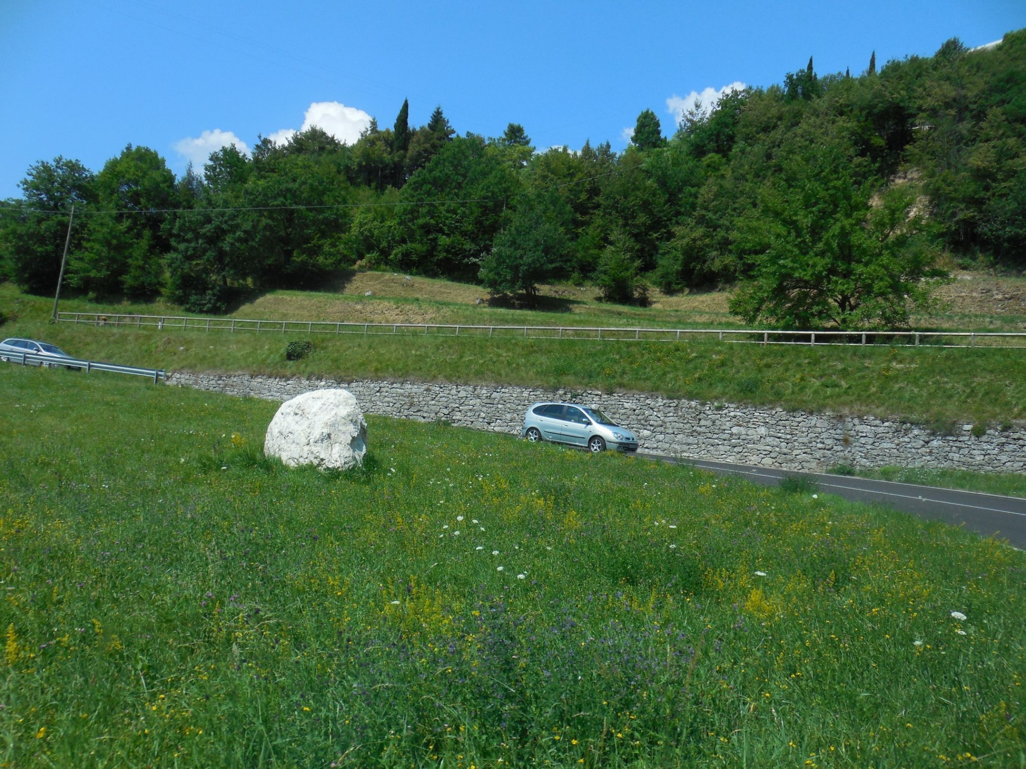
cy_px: 384
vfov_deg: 53.1
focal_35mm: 26
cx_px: 513
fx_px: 771
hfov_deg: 67.3
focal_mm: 4.6
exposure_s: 1/1250
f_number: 3.5
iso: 125
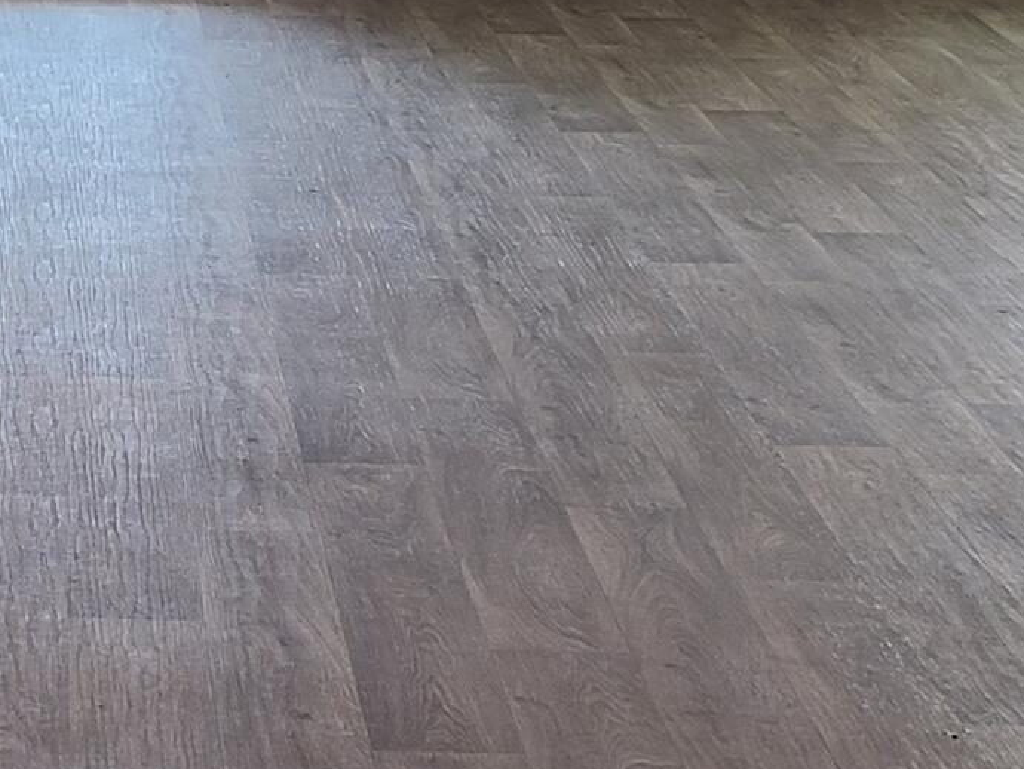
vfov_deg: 13.0
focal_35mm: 113
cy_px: 131
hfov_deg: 16.8
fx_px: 3344
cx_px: -113
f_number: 1.8
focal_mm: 5.4
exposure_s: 1/119
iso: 80
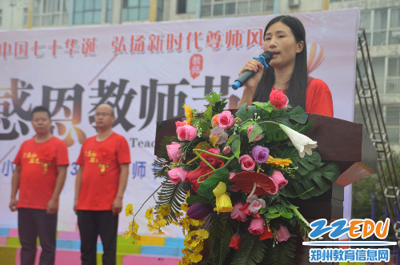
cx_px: 200
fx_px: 698
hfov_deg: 32.0
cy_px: 132
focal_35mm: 63
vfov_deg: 21.5
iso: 360
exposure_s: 1/125
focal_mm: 42
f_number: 5.6
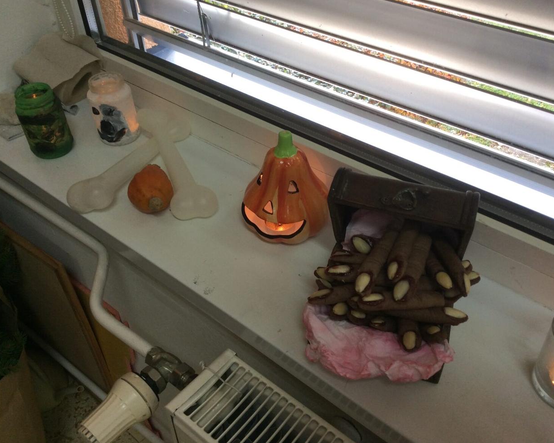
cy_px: 224
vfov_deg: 43.4
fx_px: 558
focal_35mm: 34
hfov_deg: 52.8
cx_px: 275
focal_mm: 3.3
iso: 40
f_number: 2.4
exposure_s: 1/33
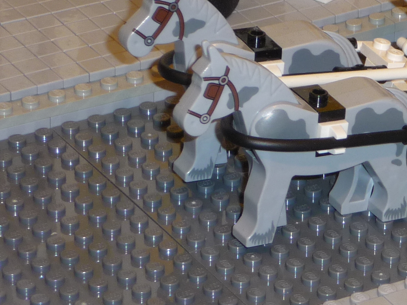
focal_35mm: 264
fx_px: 3104
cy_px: 62
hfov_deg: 7.4
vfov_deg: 5.6
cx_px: 511
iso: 100
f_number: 4.7
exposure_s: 1/40
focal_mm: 15.2
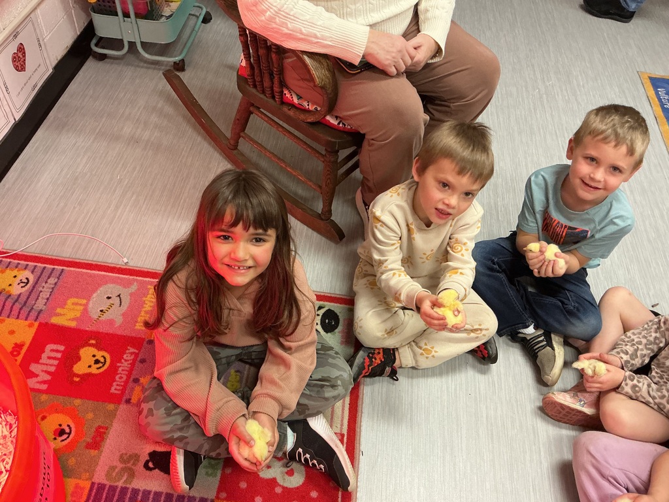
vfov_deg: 48.2
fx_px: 560
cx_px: 334
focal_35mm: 29
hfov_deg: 61.7
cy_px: 251
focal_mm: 3
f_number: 1.8
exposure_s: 1/60
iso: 200
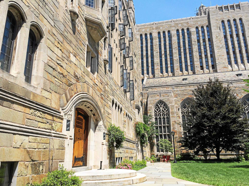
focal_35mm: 30
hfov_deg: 60.0
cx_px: 124
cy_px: 93
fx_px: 216
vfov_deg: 46.8
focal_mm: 4.12
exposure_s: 1/1786
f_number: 2.2
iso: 40
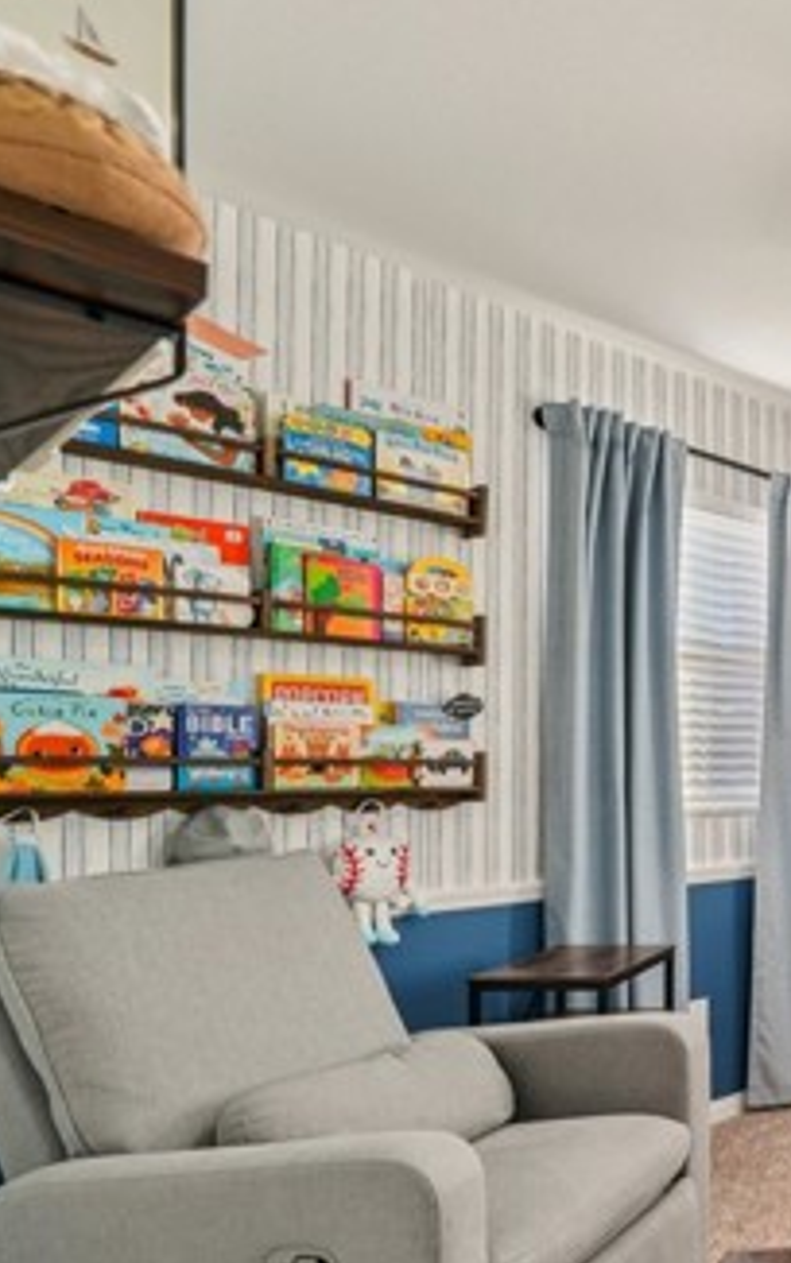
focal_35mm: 26
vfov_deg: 69.9
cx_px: 1155
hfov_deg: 30.1
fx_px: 896
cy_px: 732
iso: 400
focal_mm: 13
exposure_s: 1/20
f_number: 8
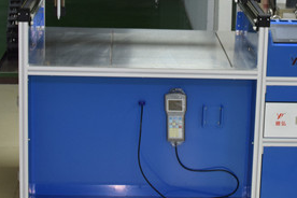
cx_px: 215
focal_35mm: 114
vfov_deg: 12.0
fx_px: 941
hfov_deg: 17.8
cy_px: 76
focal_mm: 35
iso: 800
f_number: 20
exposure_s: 1/3
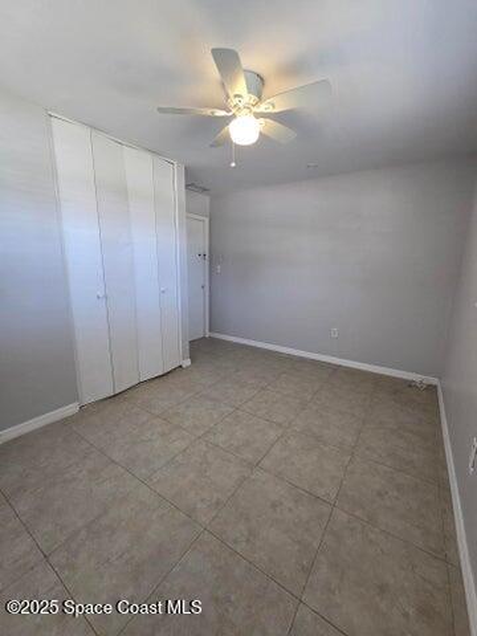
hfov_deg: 89.9
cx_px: 238
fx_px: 239
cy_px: 318
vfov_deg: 106.2
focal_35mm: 13
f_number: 2.2
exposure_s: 1/60
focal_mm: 2.2
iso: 160
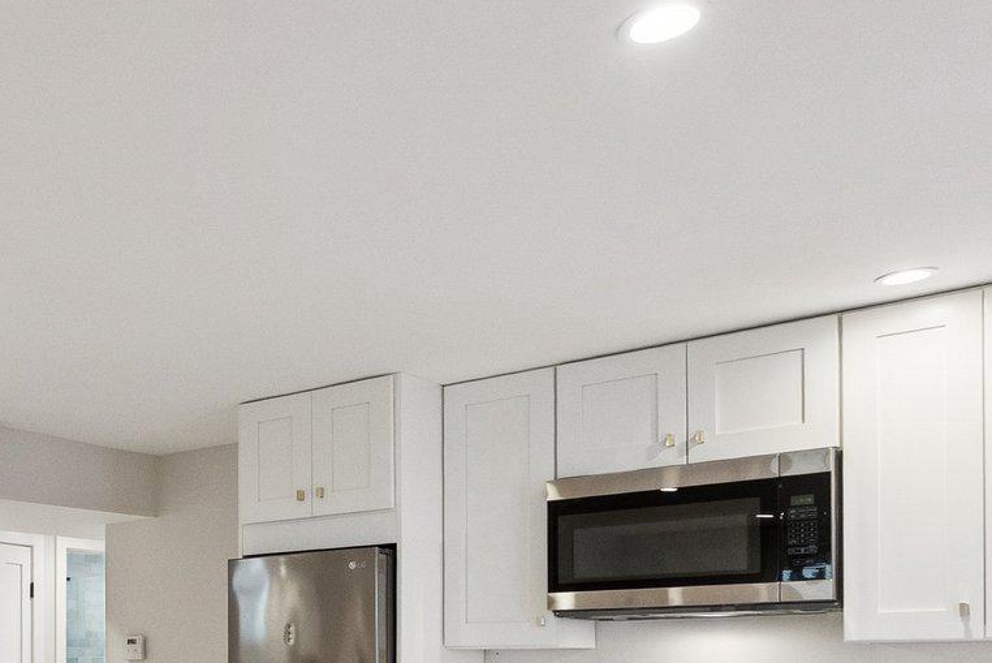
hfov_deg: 39.7
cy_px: 645
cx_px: -10
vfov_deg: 29.4
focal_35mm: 43
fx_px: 1186
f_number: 4.5
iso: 2000
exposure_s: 1/125
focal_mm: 16
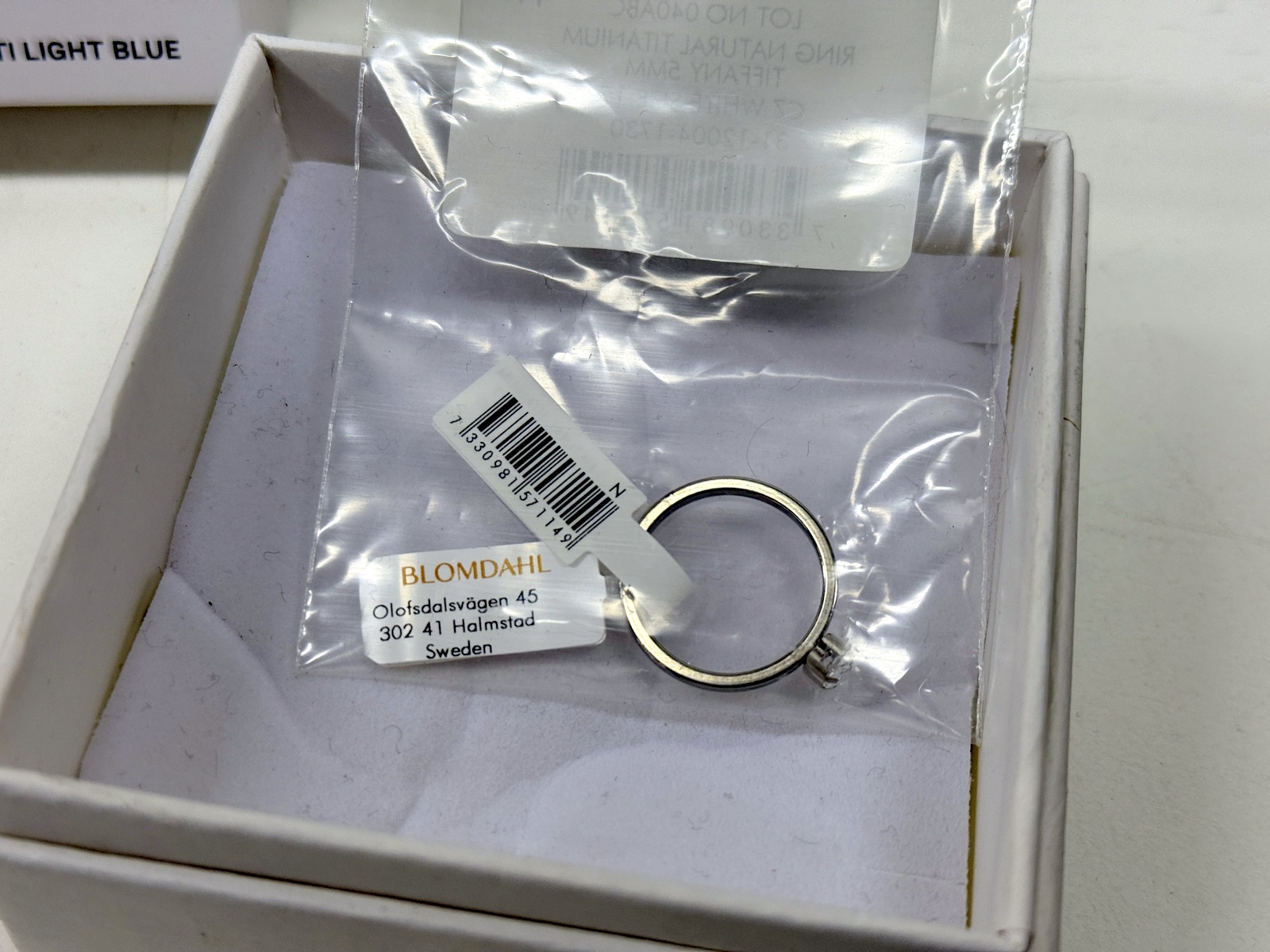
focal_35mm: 48
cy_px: 476
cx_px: 635
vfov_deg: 30.3
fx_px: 1761
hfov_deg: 39.7
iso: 64
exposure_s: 1/381
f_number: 1.78
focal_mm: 6.76
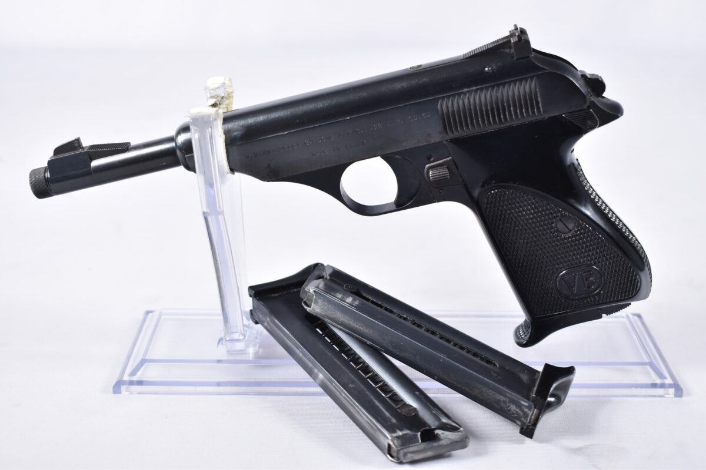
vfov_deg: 26.5
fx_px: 1000
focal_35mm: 51
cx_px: 353
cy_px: 235
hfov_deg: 38.9
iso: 640
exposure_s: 1/80
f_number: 5
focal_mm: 34
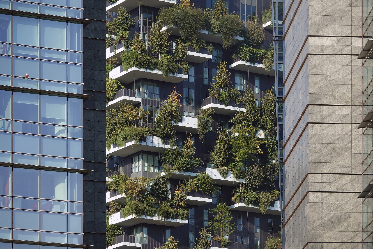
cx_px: 186
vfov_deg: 7.8
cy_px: 124
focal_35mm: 177
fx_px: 1834
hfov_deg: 11.6
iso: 100
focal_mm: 64.84
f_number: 4
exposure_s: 1/400
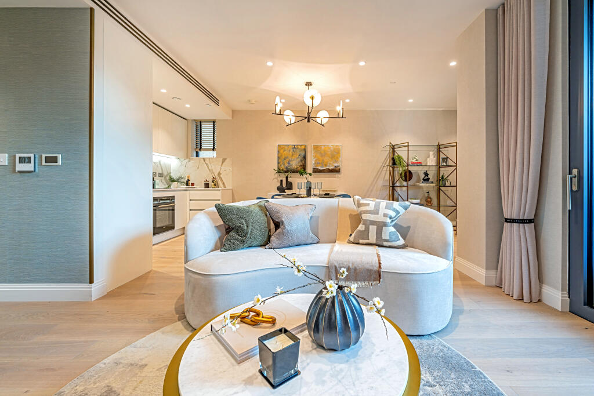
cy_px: 198
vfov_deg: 81.2
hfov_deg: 104.2
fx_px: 231
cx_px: 297
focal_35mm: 14
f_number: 10
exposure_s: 1/2.5
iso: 100
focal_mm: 14
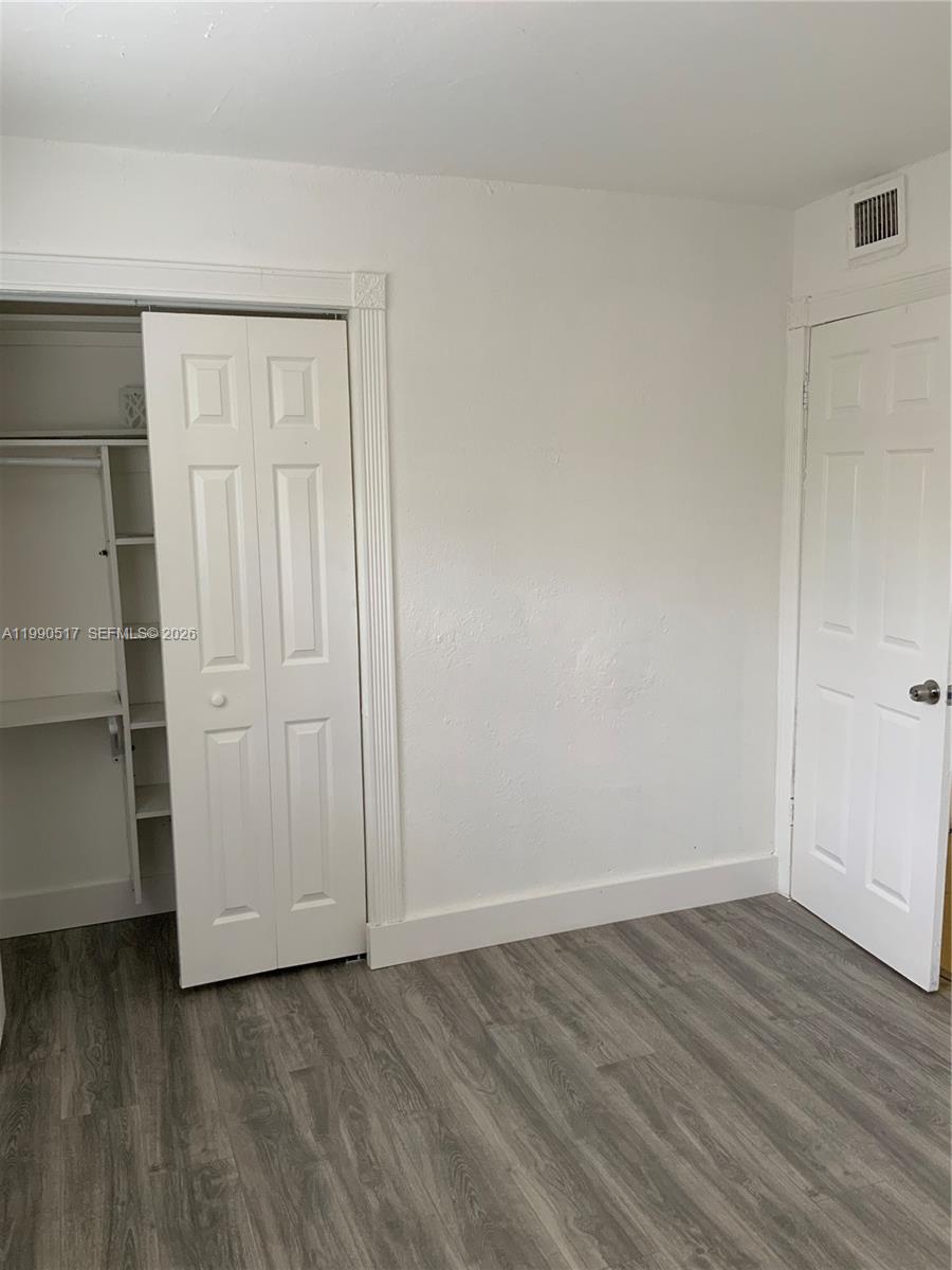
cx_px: 476
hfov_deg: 48.2
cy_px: 635
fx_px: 1063
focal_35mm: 29
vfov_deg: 61.7
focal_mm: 3
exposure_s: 1/75
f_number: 1.8
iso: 50
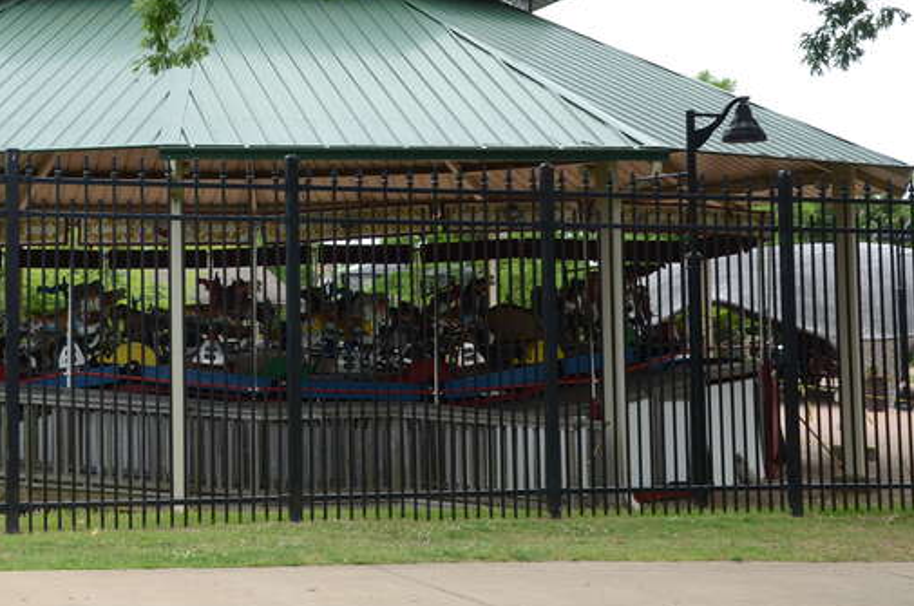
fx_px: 1926
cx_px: 228
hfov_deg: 26.4
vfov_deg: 17.8
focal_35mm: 76
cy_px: 157
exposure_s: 1/400
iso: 250
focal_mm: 32
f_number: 7.1
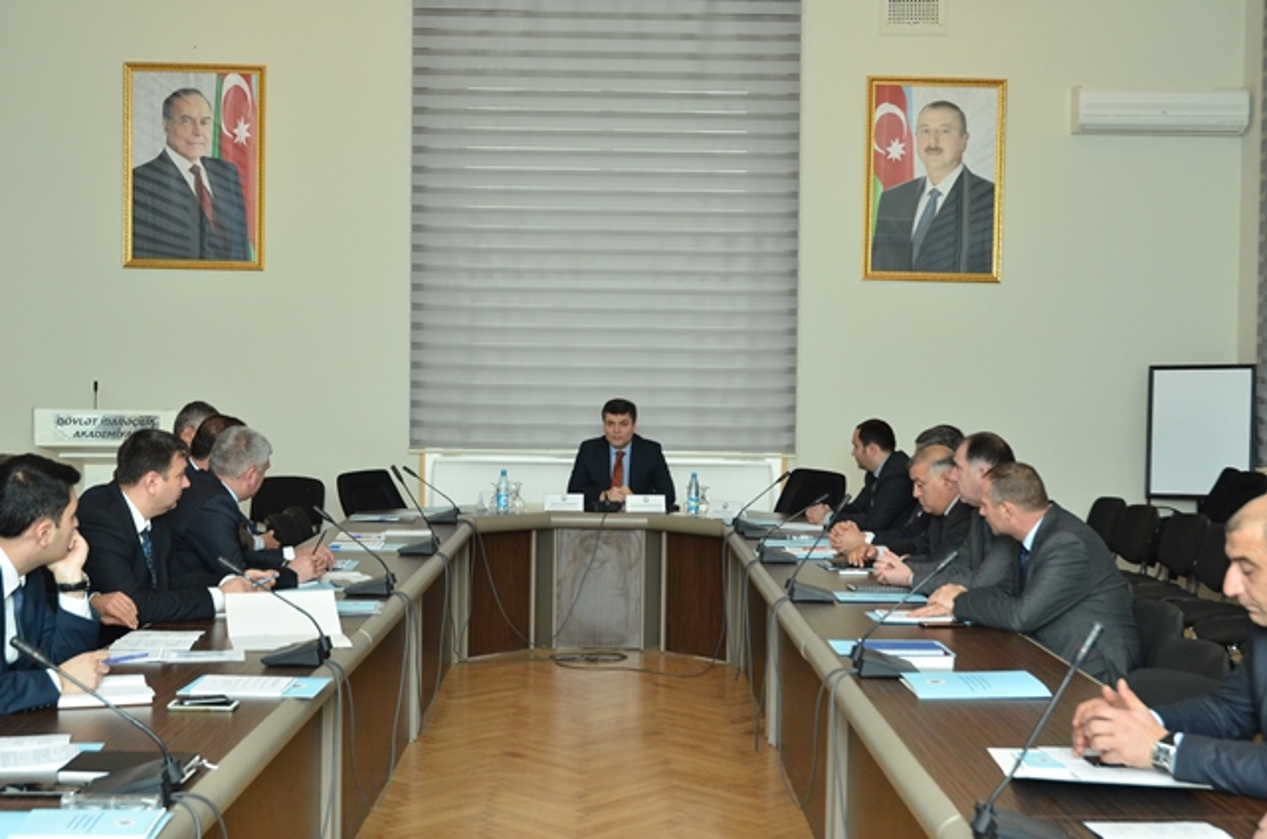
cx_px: 634
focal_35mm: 46
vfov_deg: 28.8
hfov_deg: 42.4
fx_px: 1633
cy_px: 420
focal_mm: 31
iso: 1100
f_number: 7.1
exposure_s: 1/125
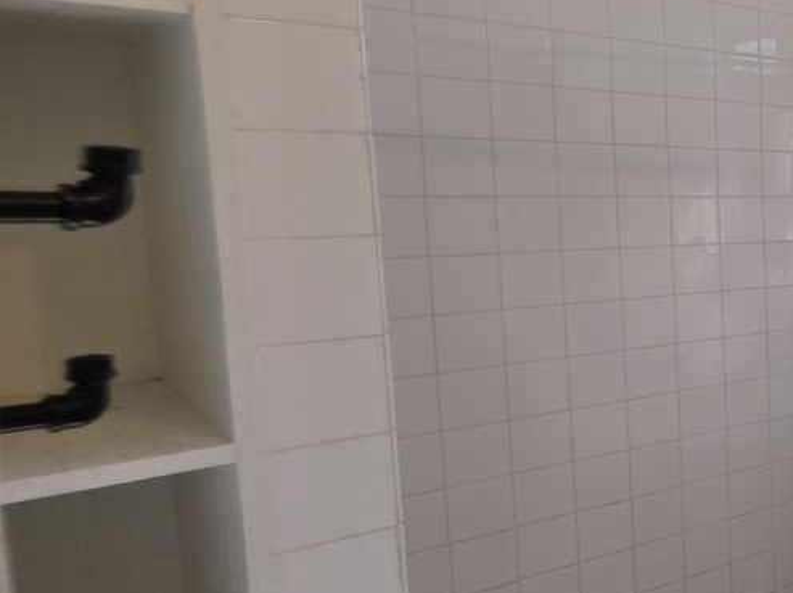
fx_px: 870
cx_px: 1157
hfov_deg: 30.4
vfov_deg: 37.7
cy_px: 276
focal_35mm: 38
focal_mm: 2.2
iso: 32
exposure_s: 1/125
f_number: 1.9
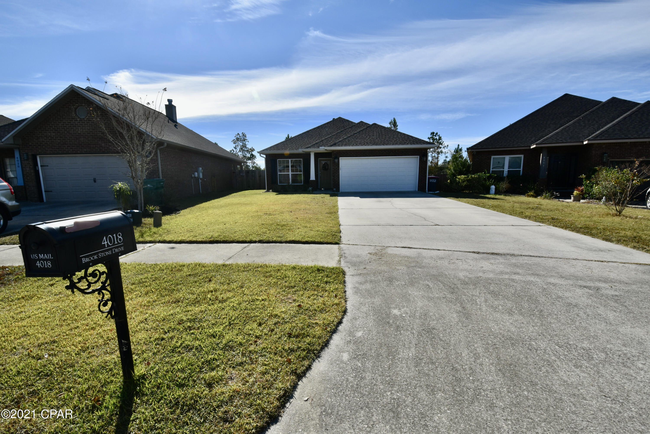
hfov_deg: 100.4
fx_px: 271
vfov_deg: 77.3
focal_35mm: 15
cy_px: 217
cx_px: 325
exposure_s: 1/500
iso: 200
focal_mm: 10
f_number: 11
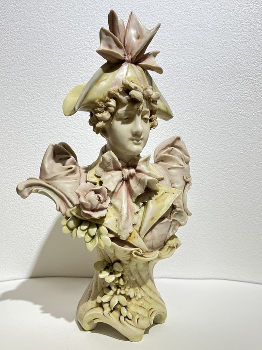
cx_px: 131
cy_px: 175
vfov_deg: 67.3
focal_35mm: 26
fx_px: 262
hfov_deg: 53.1
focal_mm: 5.7
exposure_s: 1/252
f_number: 1.5
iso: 40
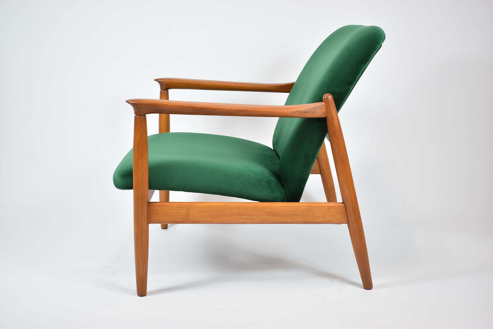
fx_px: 617
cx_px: 246
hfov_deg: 43.6
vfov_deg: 29.9
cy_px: 164
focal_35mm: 45
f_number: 4.2
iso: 800
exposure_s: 1/125
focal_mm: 30
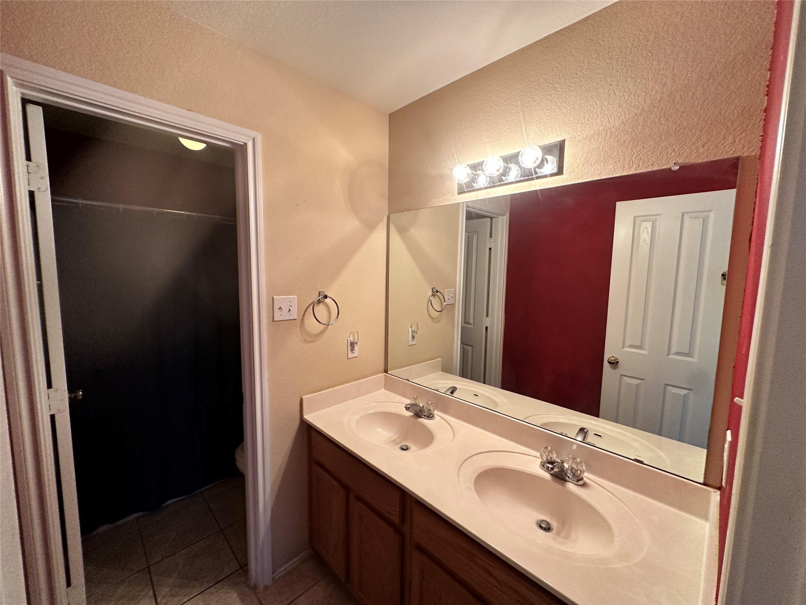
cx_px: 403
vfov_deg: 85.7
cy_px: 302
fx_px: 326
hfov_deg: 102.1
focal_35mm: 14
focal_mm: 2.22
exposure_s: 1/120
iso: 320
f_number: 2.2
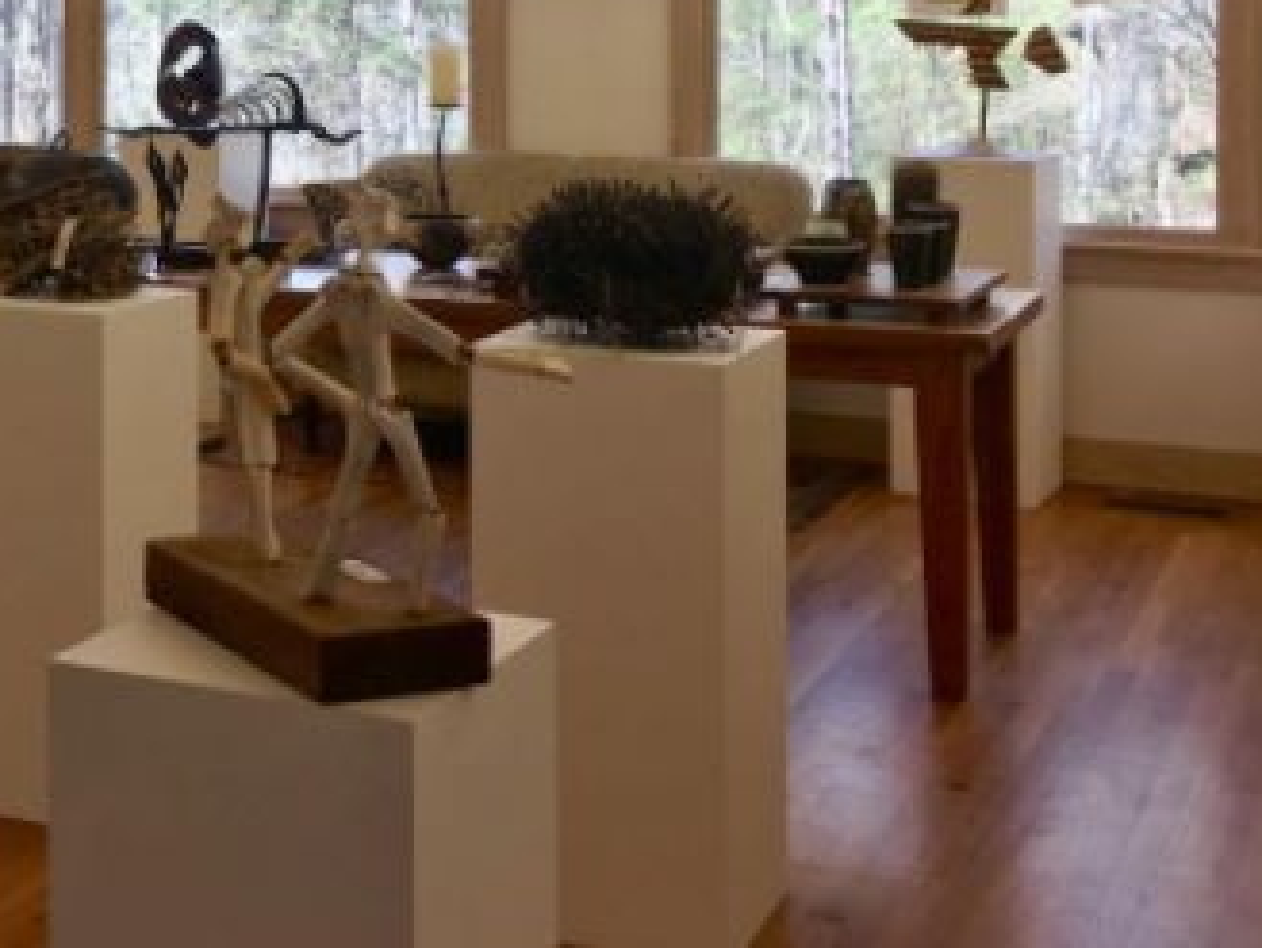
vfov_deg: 21.9
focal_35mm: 65
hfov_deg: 28.3
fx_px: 2371
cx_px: 58
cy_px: 44
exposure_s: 1/120
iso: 25
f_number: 2.2
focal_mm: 4.15
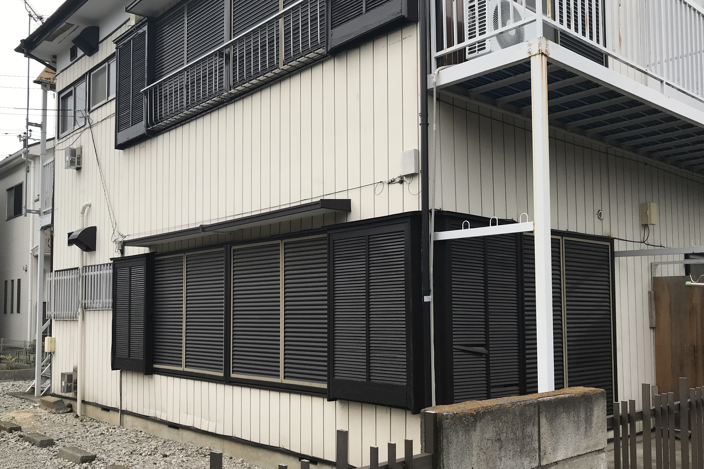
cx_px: 361
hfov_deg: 55.8
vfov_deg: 38.7
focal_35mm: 34
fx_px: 665
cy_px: 277
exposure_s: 1/855
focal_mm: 3.99
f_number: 1.8
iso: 20
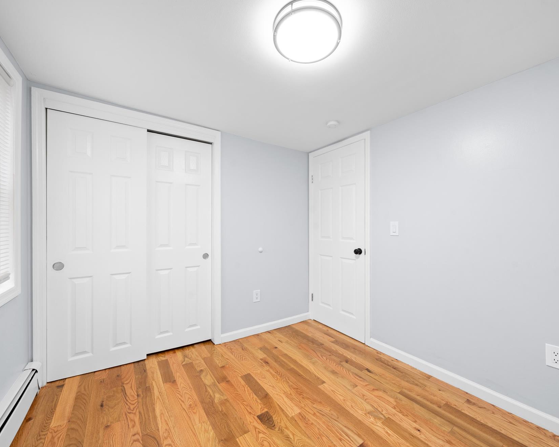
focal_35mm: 14
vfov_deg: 88.0
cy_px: 225
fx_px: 232
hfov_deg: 100.7
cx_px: 284
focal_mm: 12
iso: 250
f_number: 8
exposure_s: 1/2
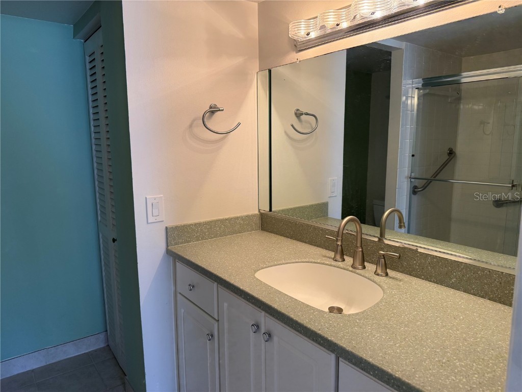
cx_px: 261
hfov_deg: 71.6
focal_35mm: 24
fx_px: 362
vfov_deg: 56.8
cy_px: 196
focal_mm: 6.76
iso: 160
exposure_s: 1/120
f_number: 1.78
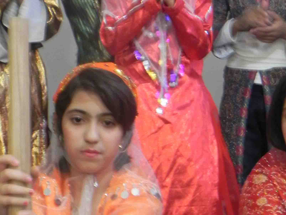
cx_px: 241
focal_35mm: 150
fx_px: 1239
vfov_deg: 9.9
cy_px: 163
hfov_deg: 13.1
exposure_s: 1/14
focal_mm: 11.8
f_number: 3.5
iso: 400
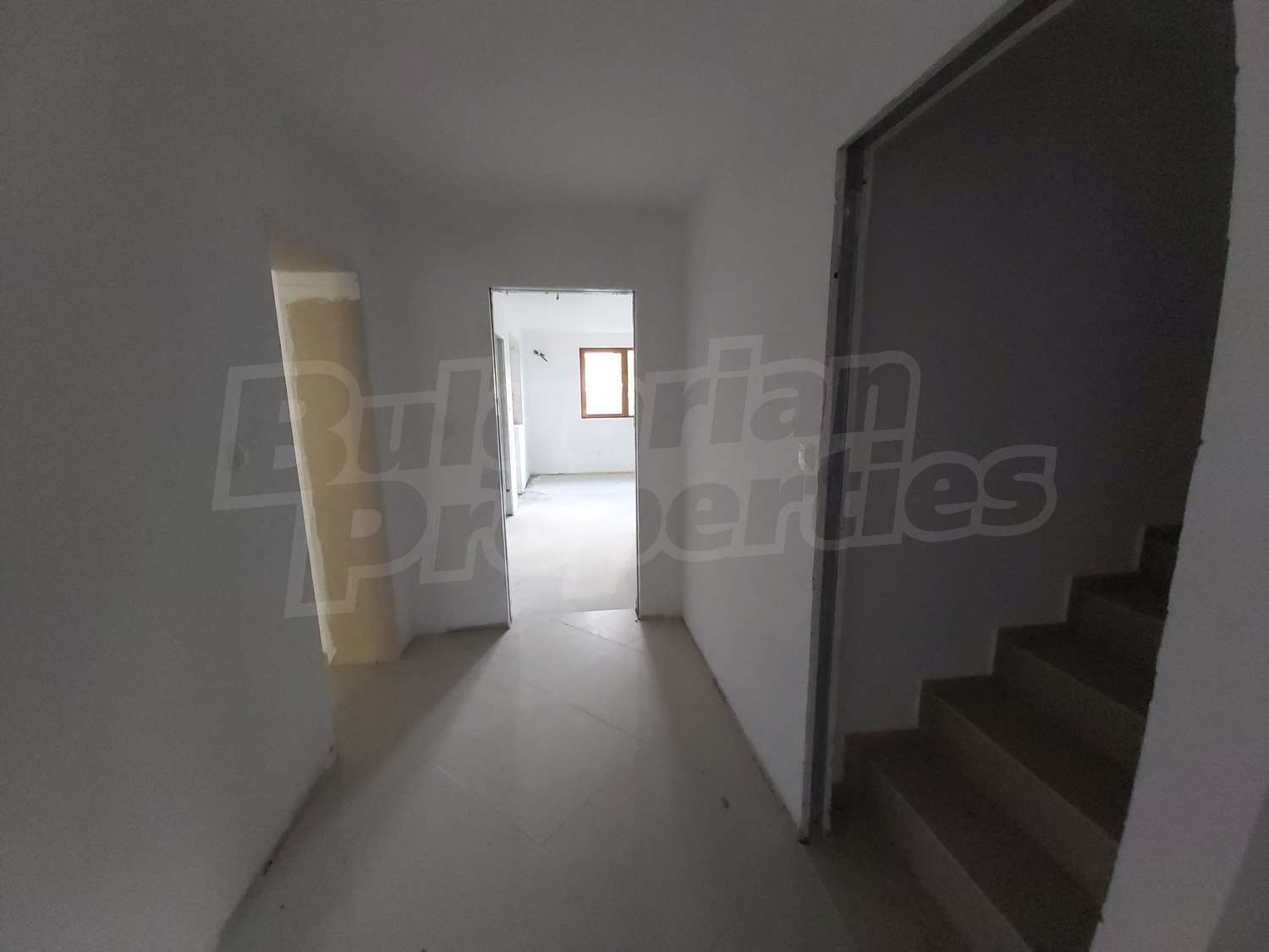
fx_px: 440
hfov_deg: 110.5
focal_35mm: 12
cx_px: 634
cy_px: 476
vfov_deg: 94.5
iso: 250
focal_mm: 1.42
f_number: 2.2
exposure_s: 1/30
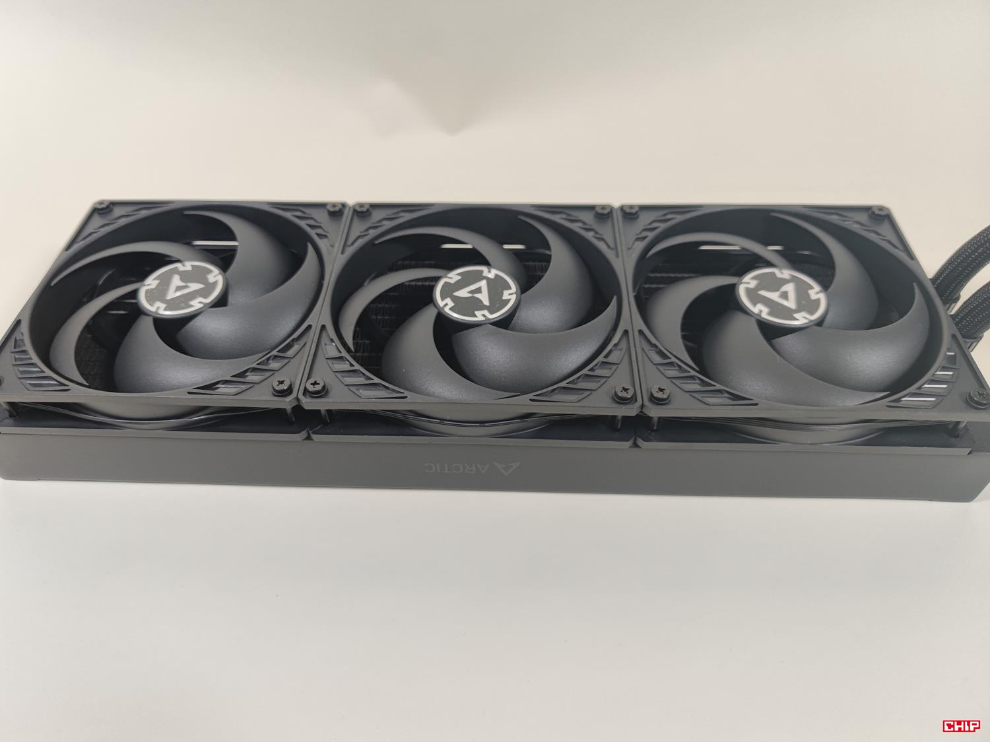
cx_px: 495
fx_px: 715
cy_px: 371
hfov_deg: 69.4
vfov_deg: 54.9
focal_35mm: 25
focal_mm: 6.78
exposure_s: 1/100
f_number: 1.85
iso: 80
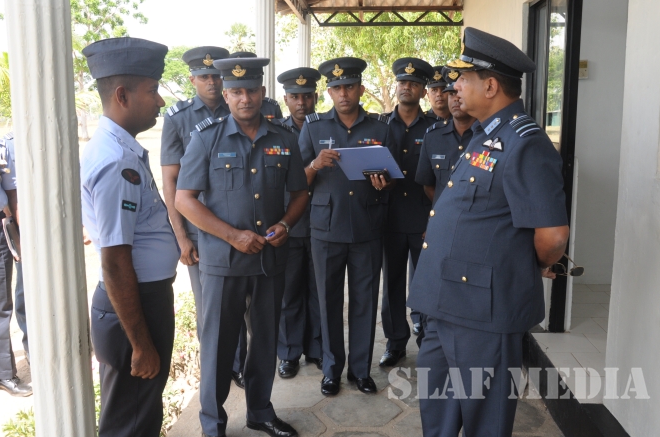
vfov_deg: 37.7
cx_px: 341
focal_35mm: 35
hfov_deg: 54.5
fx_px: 640
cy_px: 212
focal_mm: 22
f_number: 9
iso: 400
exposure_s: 1/160
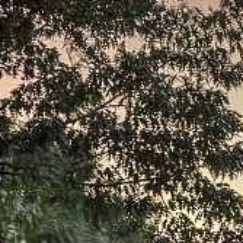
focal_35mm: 463
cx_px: 445
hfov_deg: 3.8
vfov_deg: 3.8
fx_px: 3677
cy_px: 303
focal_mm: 130
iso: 64
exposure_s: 1/1.67
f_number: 11
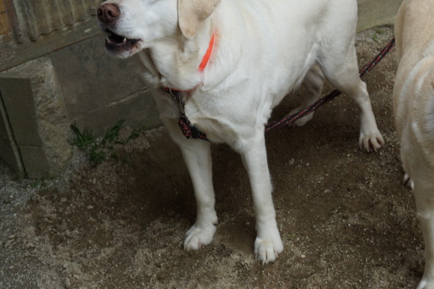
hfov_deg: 23.1
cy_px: 102
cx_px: 381
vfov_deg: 15.9
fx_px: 1037
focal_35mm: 86
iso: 100
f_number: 5.6
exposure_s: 1/200
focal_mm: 28
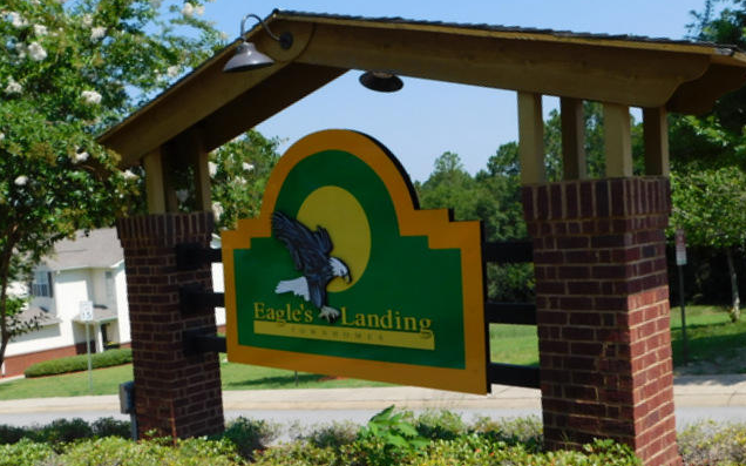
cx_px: 374
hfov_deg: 59.7
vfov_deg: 39.4
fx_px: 650
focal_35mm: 32
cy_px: 248
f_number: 3.2
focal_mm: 5.3
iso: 125
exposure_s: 1/1250
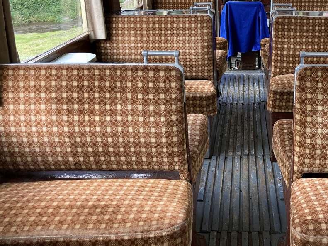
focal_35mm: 46
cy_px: 89
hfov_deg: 40.2
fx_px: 436
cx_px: 243
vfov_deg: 31.3
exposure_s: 1/121
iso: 40
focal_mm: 3.99
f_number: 1.8
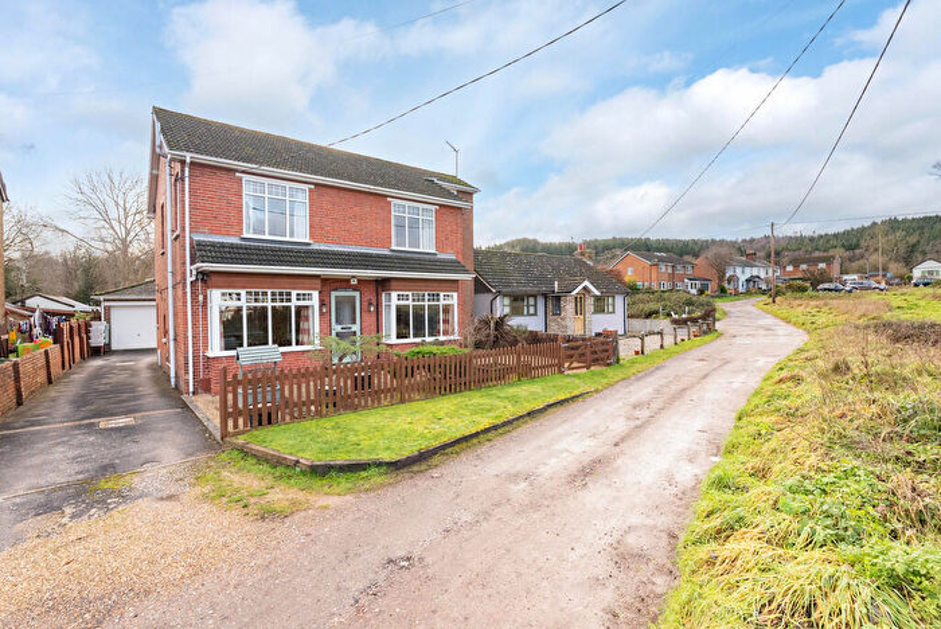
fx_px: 419
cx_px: 470
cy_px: 314
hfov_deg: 96.7
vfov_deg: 73.9
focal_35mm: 16
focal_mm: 16
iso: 1600
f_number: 7.1
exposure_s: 1/800
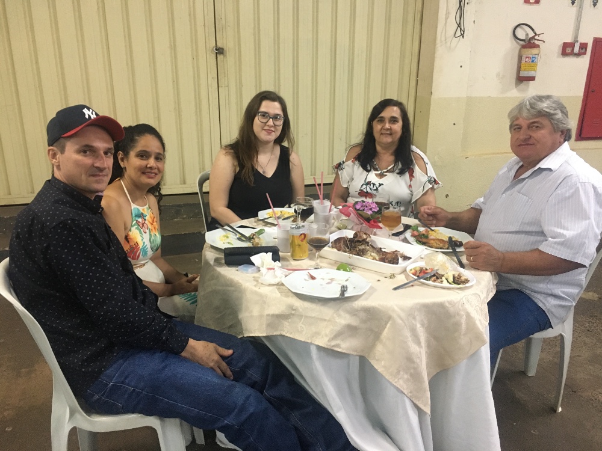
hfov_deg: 61.7
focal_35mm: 29
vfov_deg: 48.2
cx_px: 301
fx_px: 504
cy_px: 226
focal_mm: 4.15
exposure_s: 1/20
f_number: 2.2
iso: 200
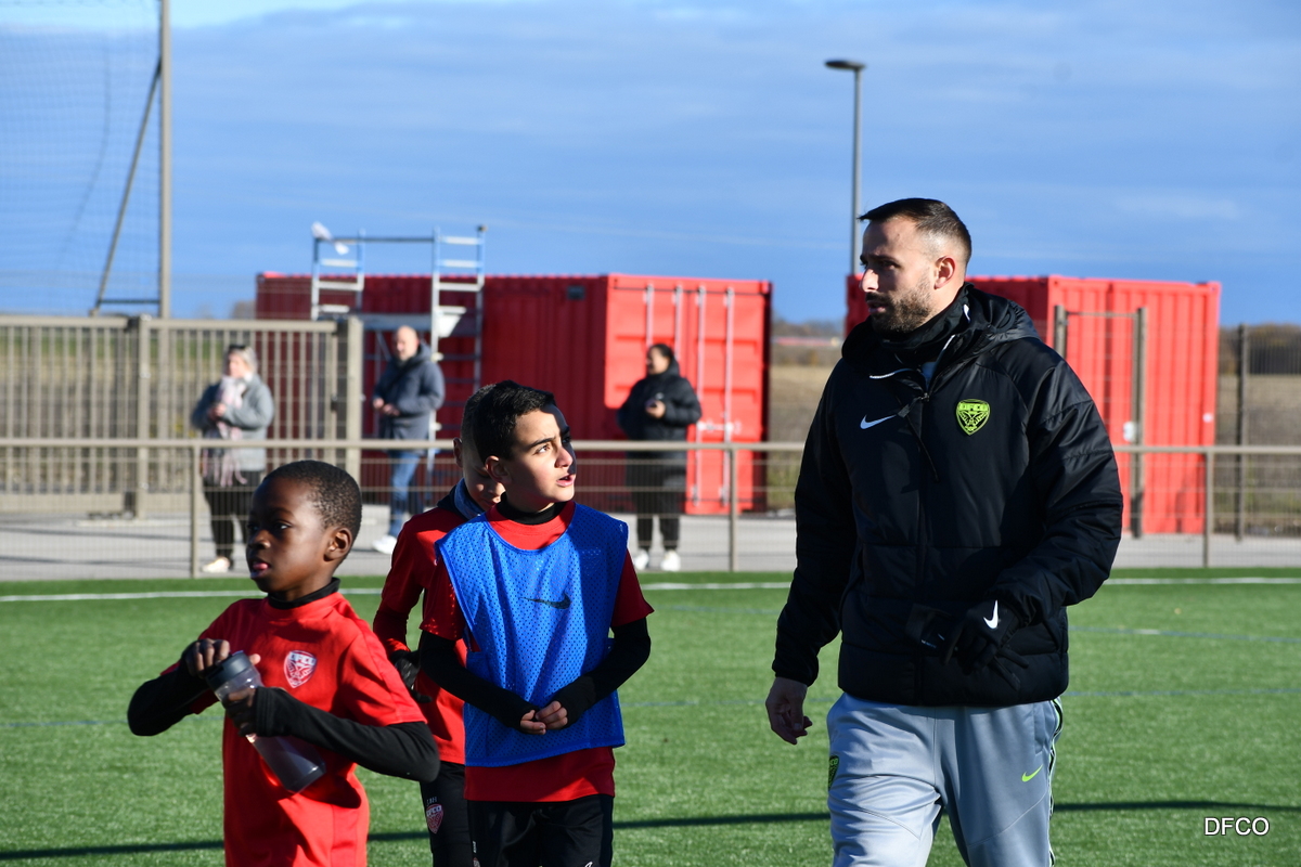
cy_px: 434
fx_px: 6757
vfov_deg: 7.3
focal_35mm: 187
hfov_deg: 11.0
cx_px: 650
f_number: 8
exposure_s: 1/250
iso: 100
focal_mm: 125
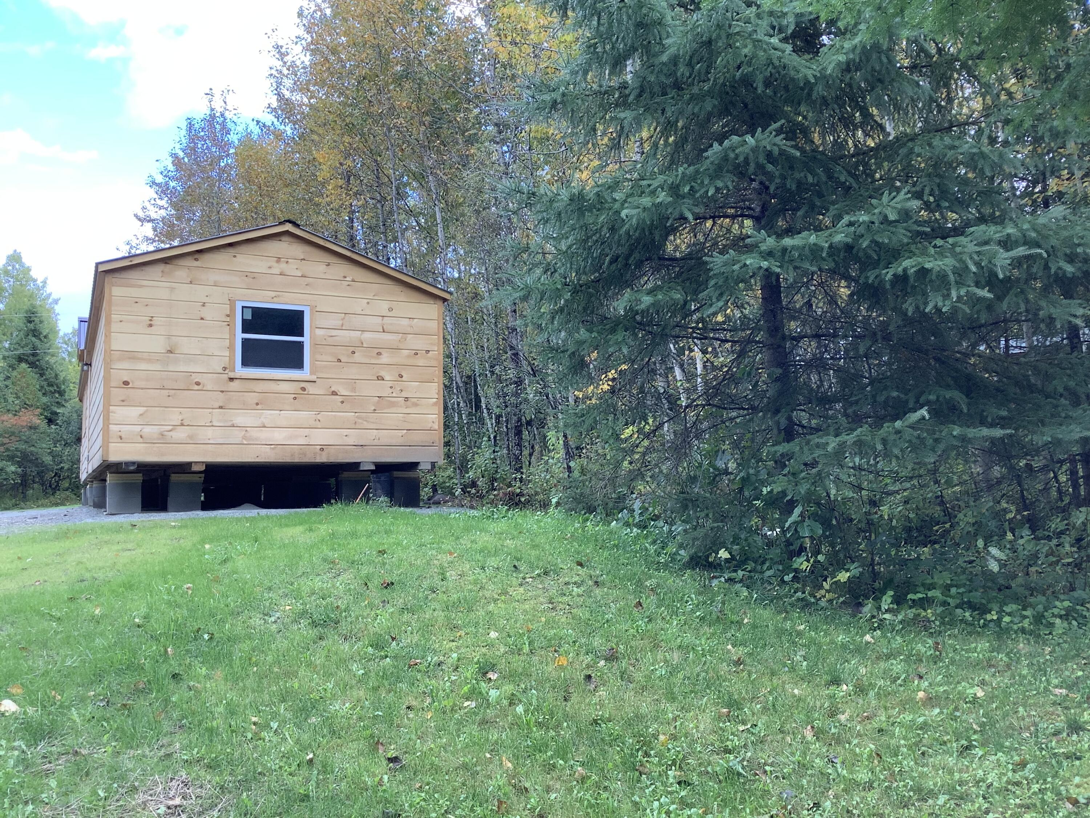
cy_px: 409
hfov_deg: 58.4
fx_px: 976
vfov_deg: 45.4
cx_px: 545
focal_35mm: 31
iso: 50
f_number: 2.4
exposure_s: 1/120
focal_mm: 3.3
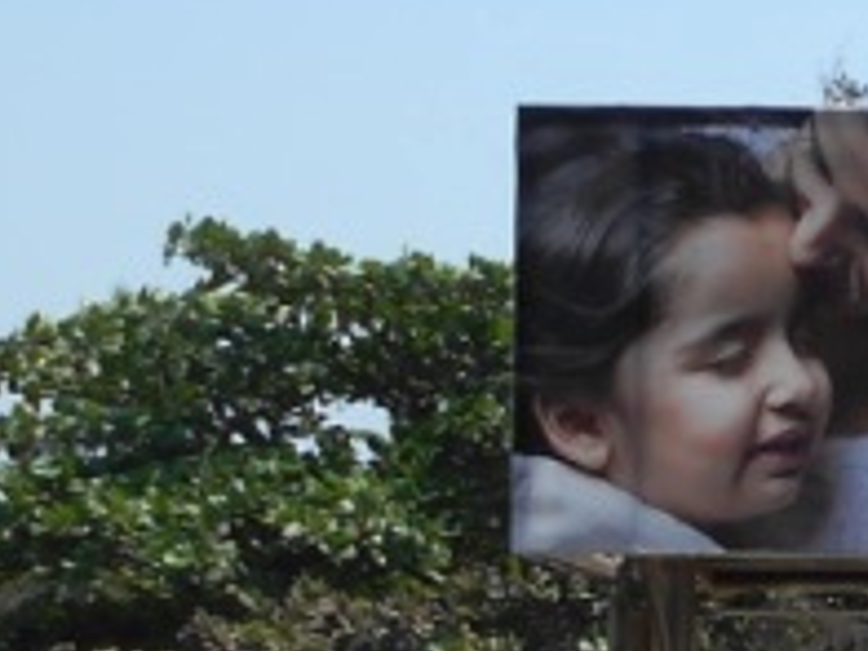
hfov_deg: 11.6
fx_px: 3937
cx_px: 1603
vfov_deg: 9.3
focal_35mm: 157
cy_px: 753
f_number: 3.4
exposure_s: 1/800
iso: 80
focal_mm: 5.1
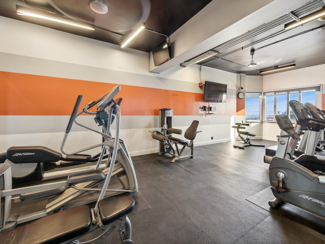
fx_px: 131
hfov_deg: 102.1
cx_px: 162
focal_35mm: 14
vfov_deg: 85.7
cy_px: 122
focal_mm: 7
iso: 200
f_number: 8
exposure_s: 1/6
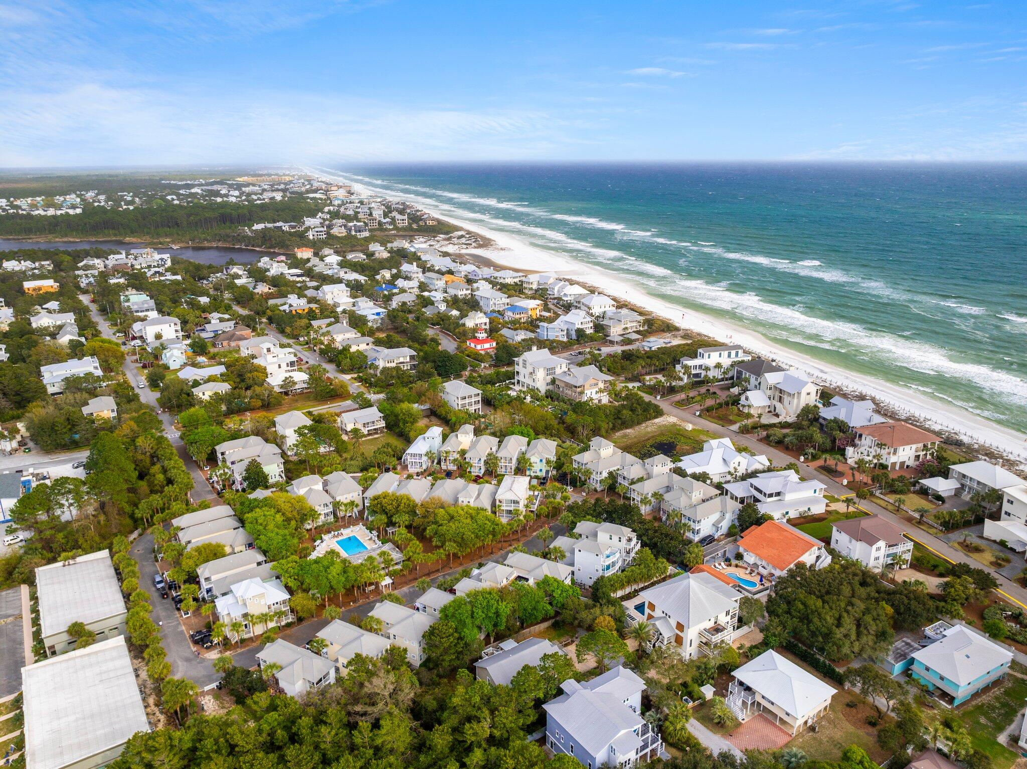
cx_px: 514
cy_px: 384
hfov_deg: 71.6
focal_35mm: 24
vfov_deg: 56.8
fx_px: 712
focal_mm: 12.29
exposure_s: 1/50
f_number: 2.8
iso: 100
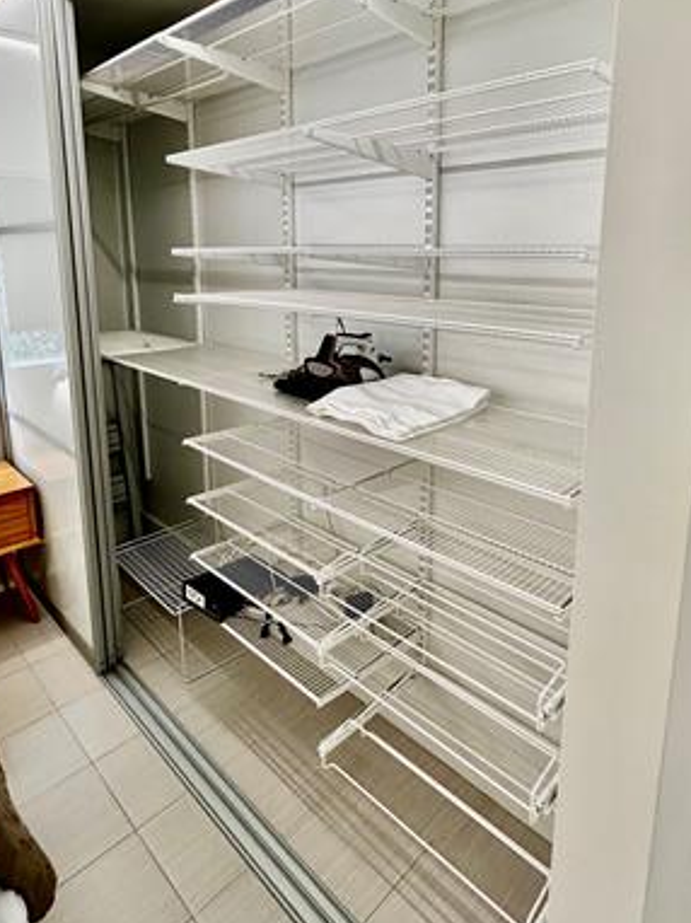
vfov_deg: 75.4
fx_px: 586
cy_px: 360
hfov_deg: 61.0
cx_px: 358
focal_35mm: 22
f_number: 2.2
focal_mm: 2.22
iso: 200
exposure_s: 1/120
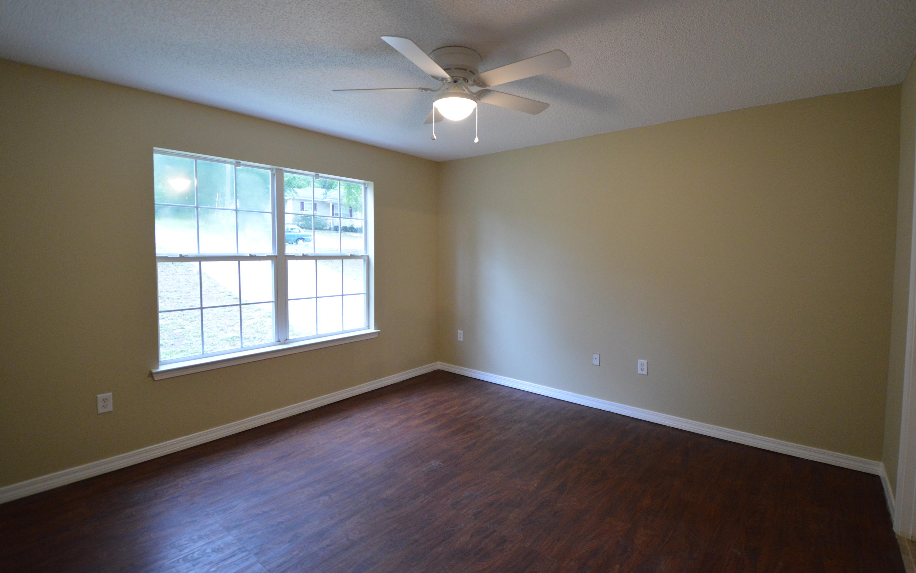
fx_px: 399
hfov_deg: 97.8
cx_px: 468
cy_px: 268
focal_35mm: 16
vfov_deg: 71.2
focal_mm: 10
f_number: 3.5
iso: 1600
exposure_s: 1/40
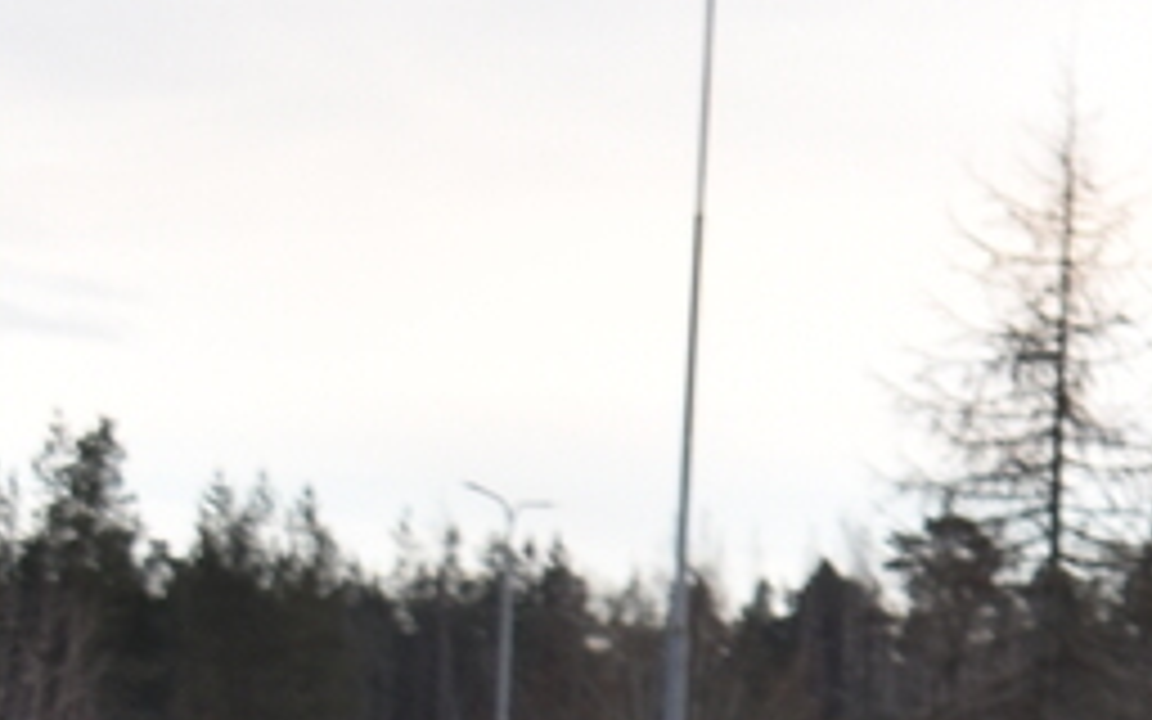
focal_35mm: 242
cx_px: 3172
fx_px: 7605
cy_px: 1166
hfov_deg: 7.8
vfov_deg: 5.4
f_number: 5.6
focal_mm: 25
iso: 200
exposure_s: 1/180
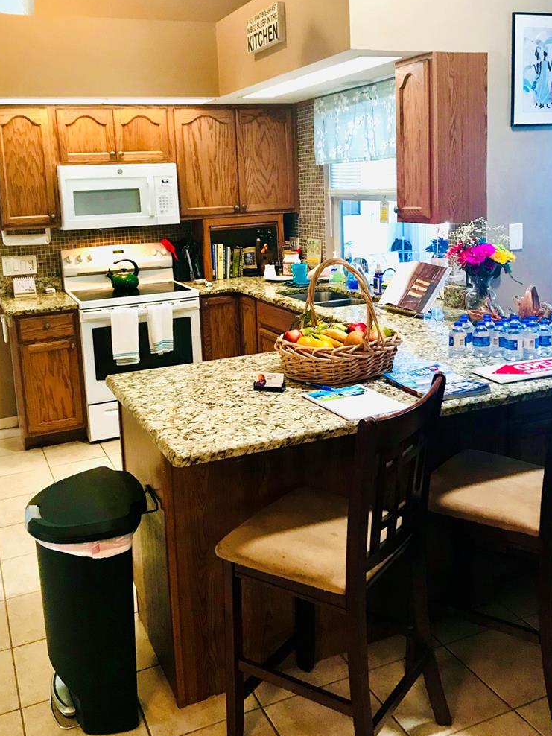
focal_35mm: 34
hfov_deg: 41.8
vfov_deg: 53.7
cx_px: 257
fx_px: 723
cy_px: 306
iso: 50
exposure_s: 1/15
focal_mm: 3.99
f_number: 1.8
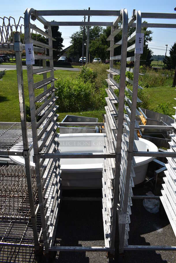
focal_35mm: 27
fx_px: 198
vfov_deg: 67.3
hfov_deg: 48.0
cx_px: 88
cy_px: 132
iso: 100
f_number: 9
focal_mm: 18
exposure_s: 1/320
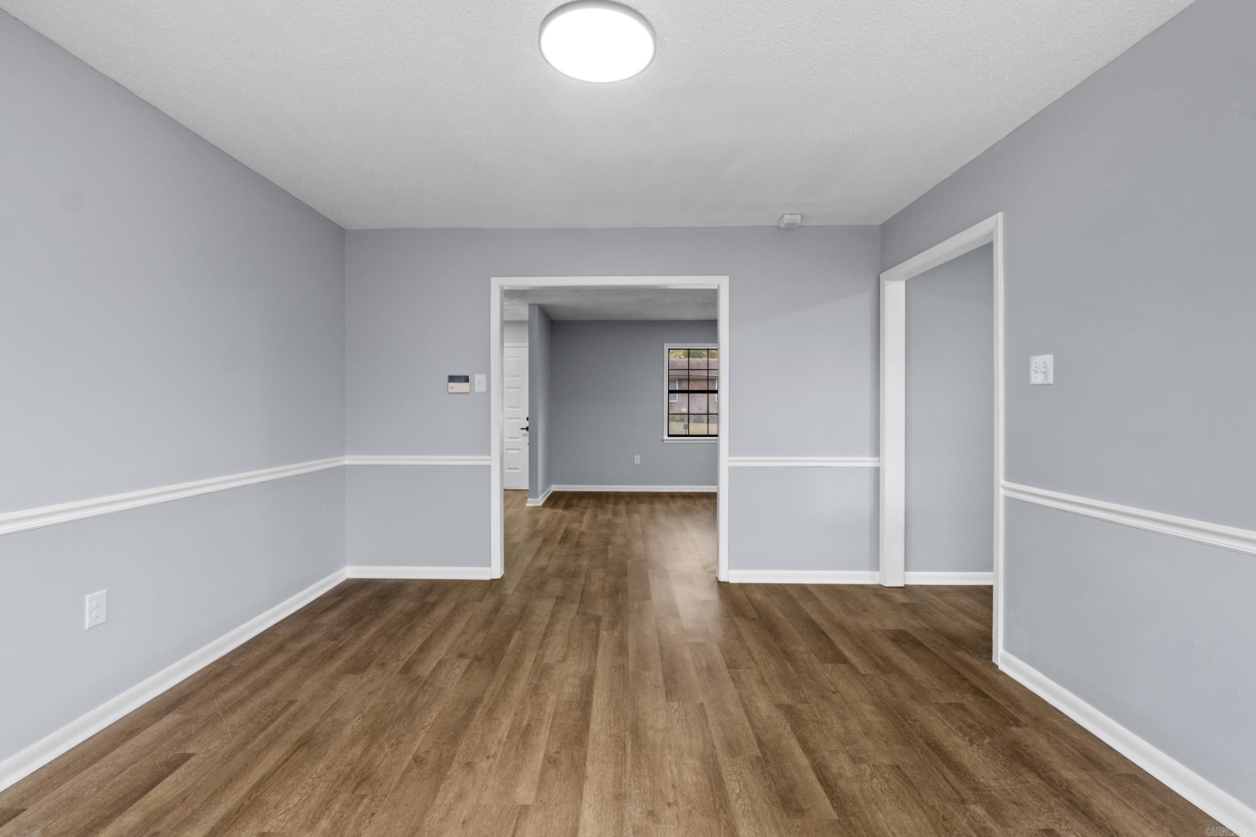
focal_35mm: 15
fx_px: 523
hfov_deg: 100.4
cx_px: 628
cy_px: 418
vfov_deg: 77.3
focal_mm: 10
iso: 800
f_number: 8
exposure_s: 1/3
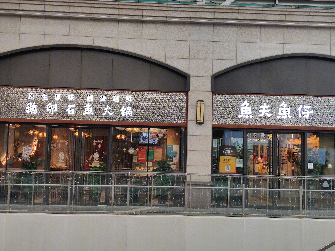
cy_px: 126
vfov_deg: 37.7
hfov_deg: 49.0
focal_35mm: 38
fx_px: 368
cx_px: 168
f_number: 1.75
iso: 126
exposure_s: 1/100
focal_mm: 4.75
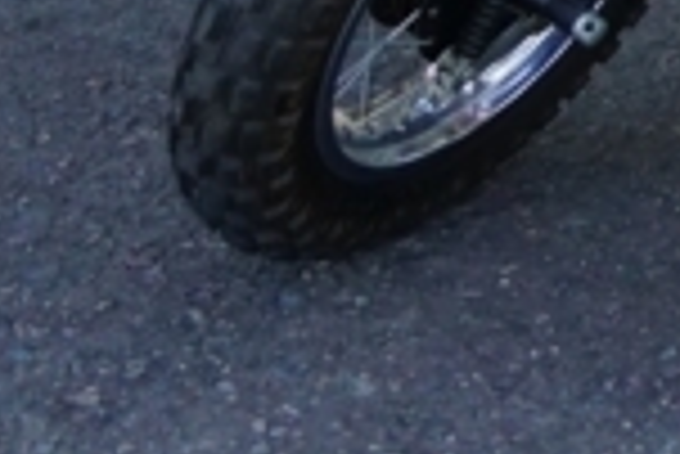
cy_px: -607
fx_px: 3006
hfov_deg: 11.0
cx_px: 1594
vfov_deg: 8.0
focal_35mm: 159
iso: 2500
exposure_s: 1/1250
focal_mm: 30
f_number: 4
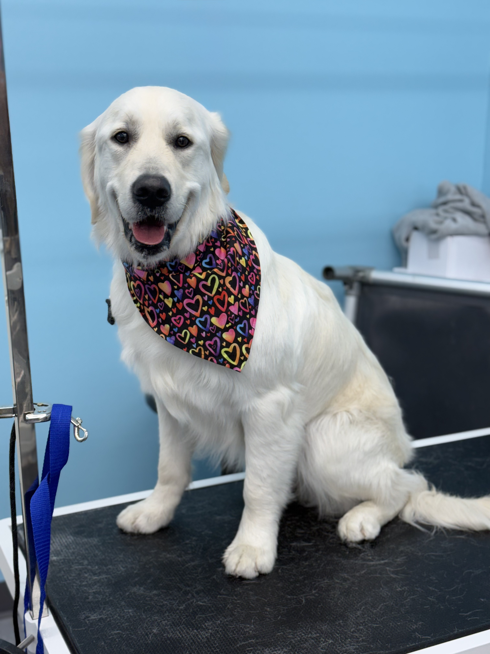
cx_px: 245
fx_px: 906
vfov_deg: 39.7
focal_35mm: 48
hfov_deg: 30.3
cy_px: 327
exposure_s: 1/120
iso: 80
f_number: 1.78
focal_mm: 6.76
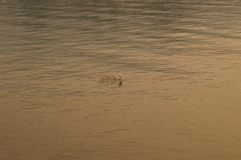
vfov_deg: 13.0
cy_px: 80
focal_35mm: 105
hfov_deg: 19.5
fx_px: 702
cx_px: 120
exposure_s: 1/320
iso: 100
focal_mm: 70
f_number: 8
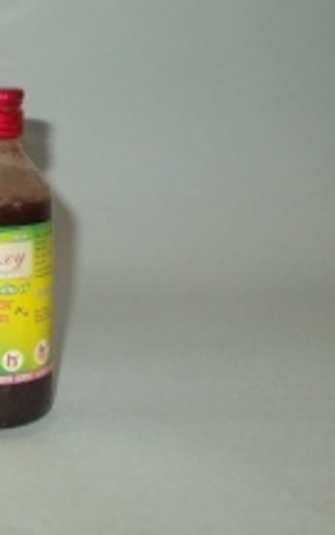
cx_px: -57
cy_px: 166
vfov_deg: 30.8
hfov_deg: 18.7
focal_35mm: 66
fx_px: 964
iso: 200
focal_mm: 5.3
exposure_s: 1/25
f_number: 3.4
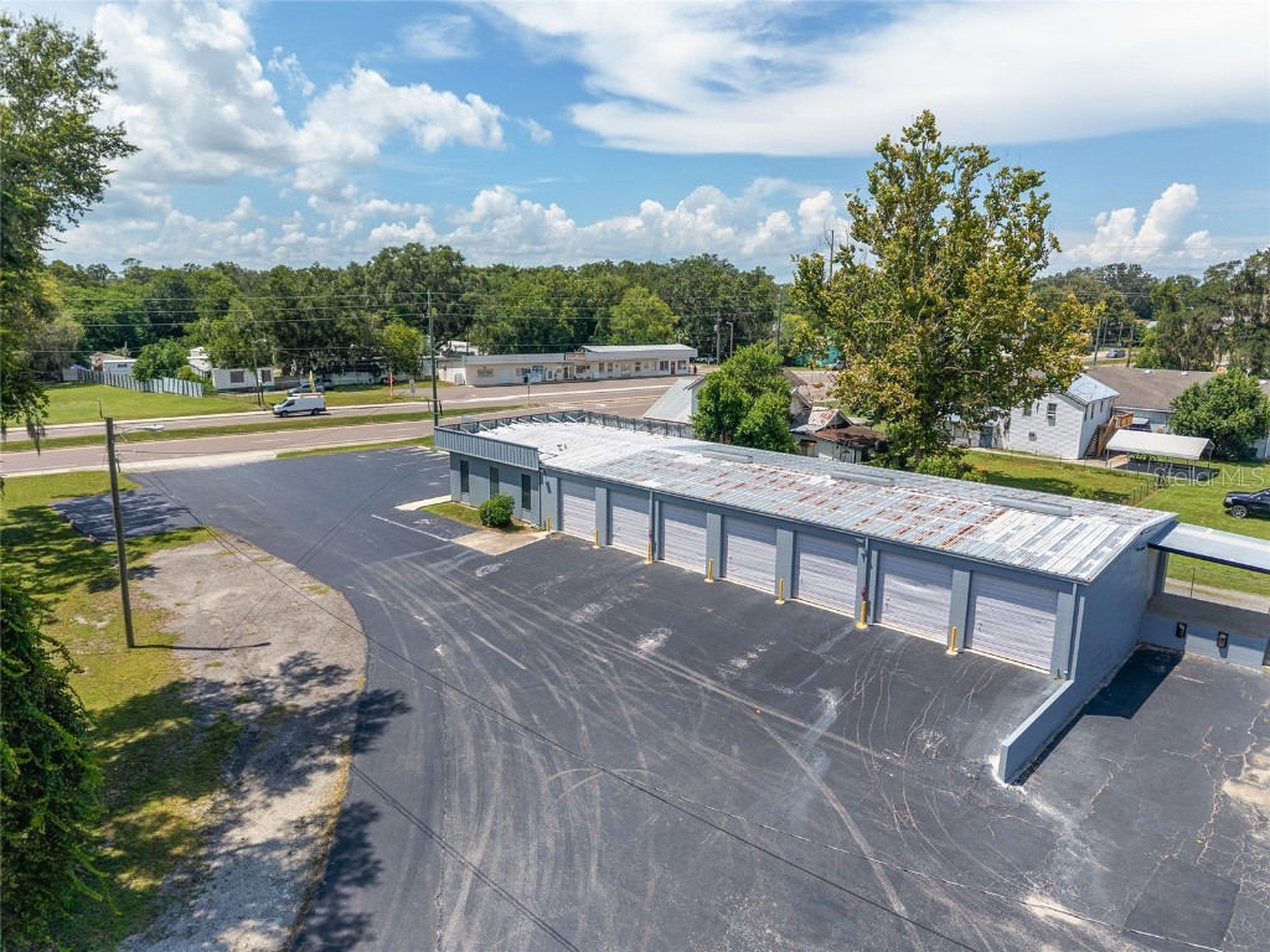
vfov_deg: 56.8
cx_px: 635
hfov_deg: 71.6
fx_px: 881
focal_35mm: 24
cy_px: 476
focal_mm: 8.67
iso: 210
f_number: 1.8
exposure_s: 1/4000
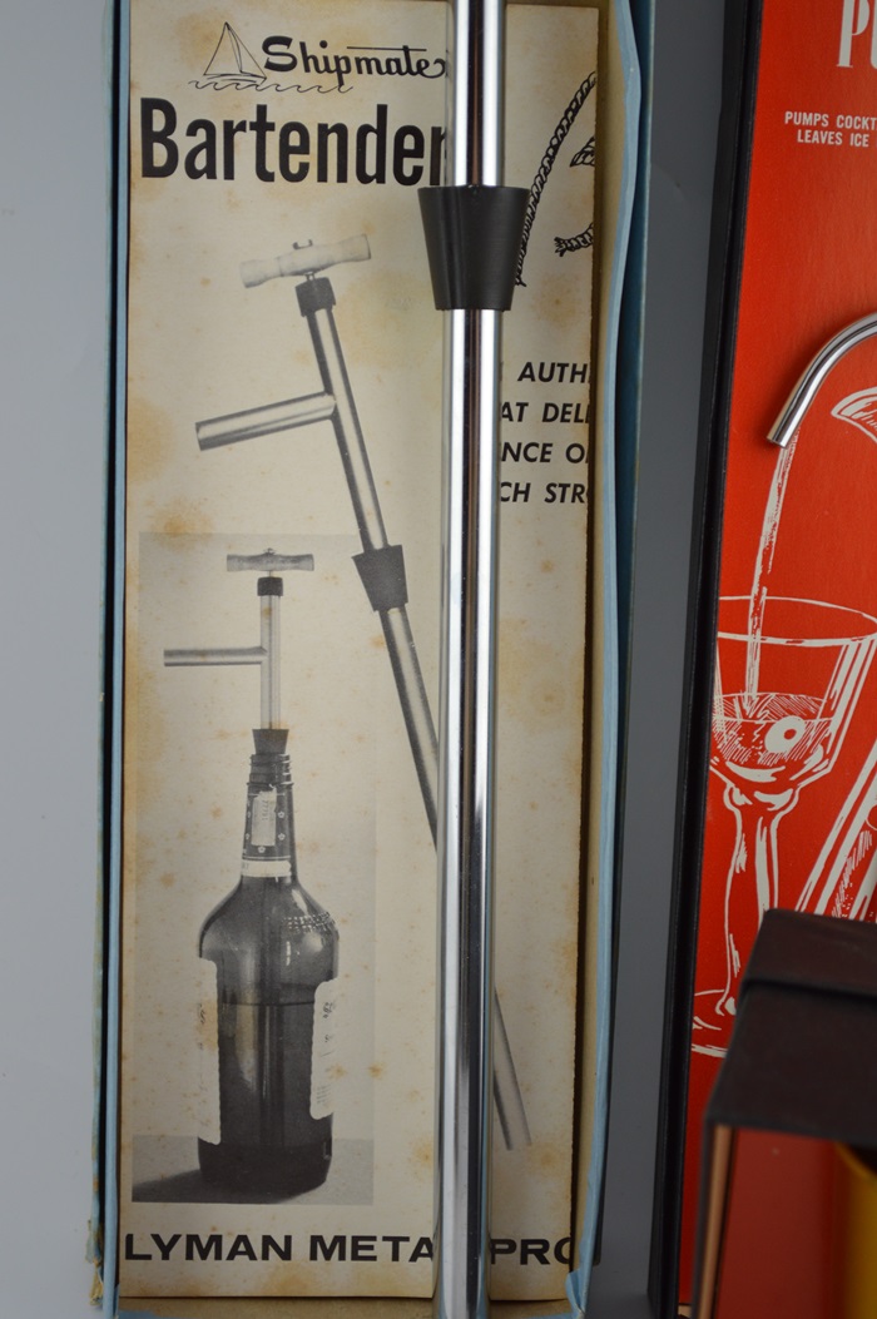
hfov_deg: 16.5
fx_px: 3020
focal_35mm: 82
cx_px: 438
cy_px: 660
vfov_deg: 24.6
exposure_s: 1/80
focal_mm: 55
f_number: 5.6
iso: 400
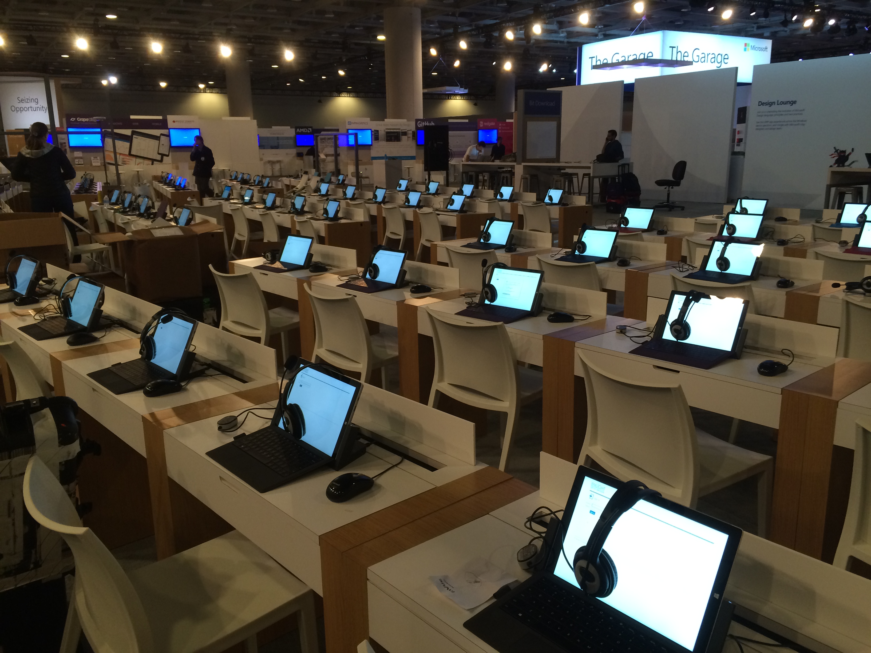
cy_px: 326
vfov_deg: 48.2
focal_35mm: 29
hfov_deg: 61.7
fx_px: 730
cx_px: 436
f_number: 2.2
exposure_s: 1/30
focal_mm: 4.15
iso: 100
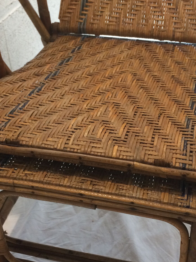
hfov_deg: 28.5
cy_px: 165
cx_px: 107
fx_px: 385
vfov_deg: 37.2
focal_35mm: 51
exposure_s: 1/33
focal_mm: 4.15
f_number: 2.2
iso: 200
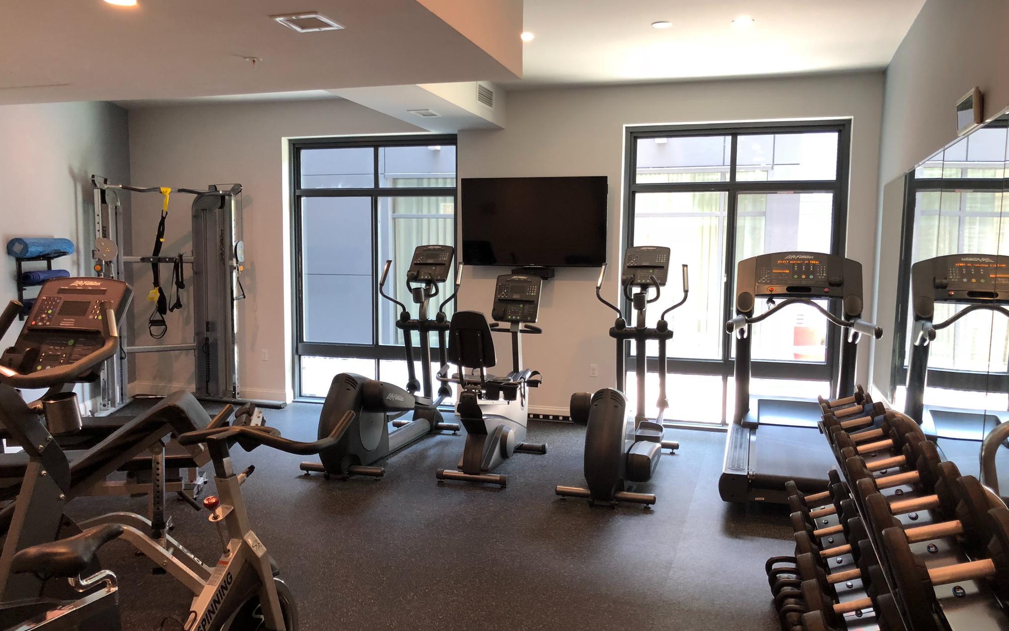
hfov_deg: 62.9
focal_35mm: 30
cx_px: 505
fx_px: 825
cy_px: 350
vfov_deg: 41.8
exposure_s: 1/30
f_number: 1.8
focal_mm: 4
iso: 40
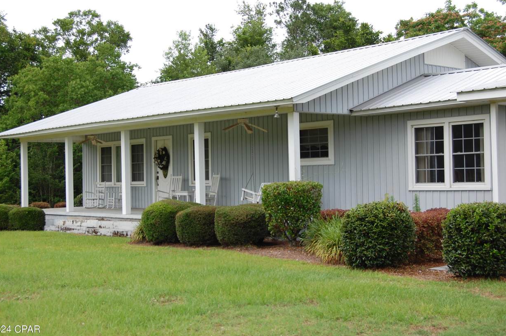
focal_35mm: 55
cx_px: 244
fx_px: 765
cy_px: 170
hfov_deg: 36.6
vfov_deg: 24.8
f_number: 8
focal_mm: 35
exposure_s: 1/250
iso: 200
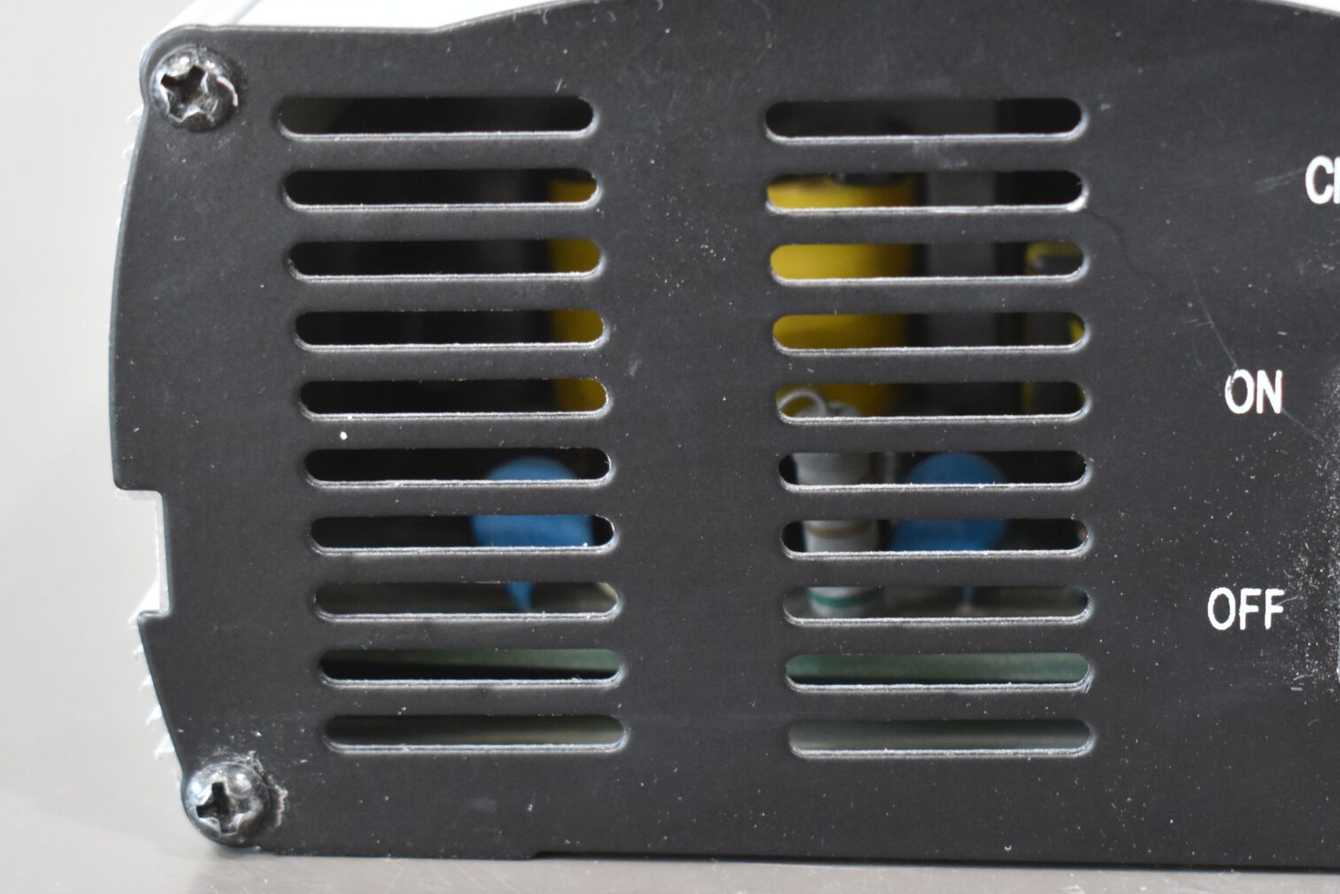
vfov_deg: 12.9
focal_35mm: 106
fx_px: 3946
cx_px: 1016
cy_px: 477
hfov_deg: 19.1
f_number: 5
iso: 1100
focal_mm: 42
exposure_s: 1/60
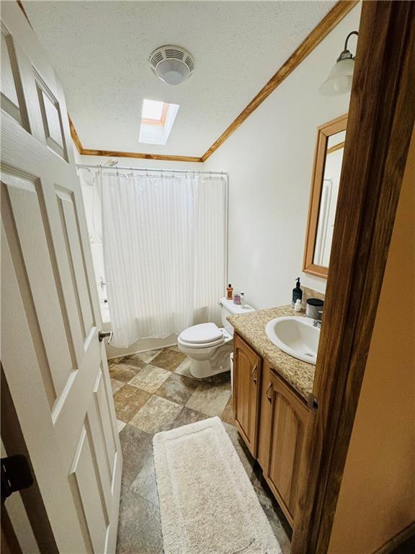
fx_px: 224
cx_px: 208
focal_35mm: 14
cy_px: 277
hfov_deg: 85.7
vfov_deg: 102.1
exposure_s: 1/120
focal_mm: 2.22
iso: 250
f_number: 2.2
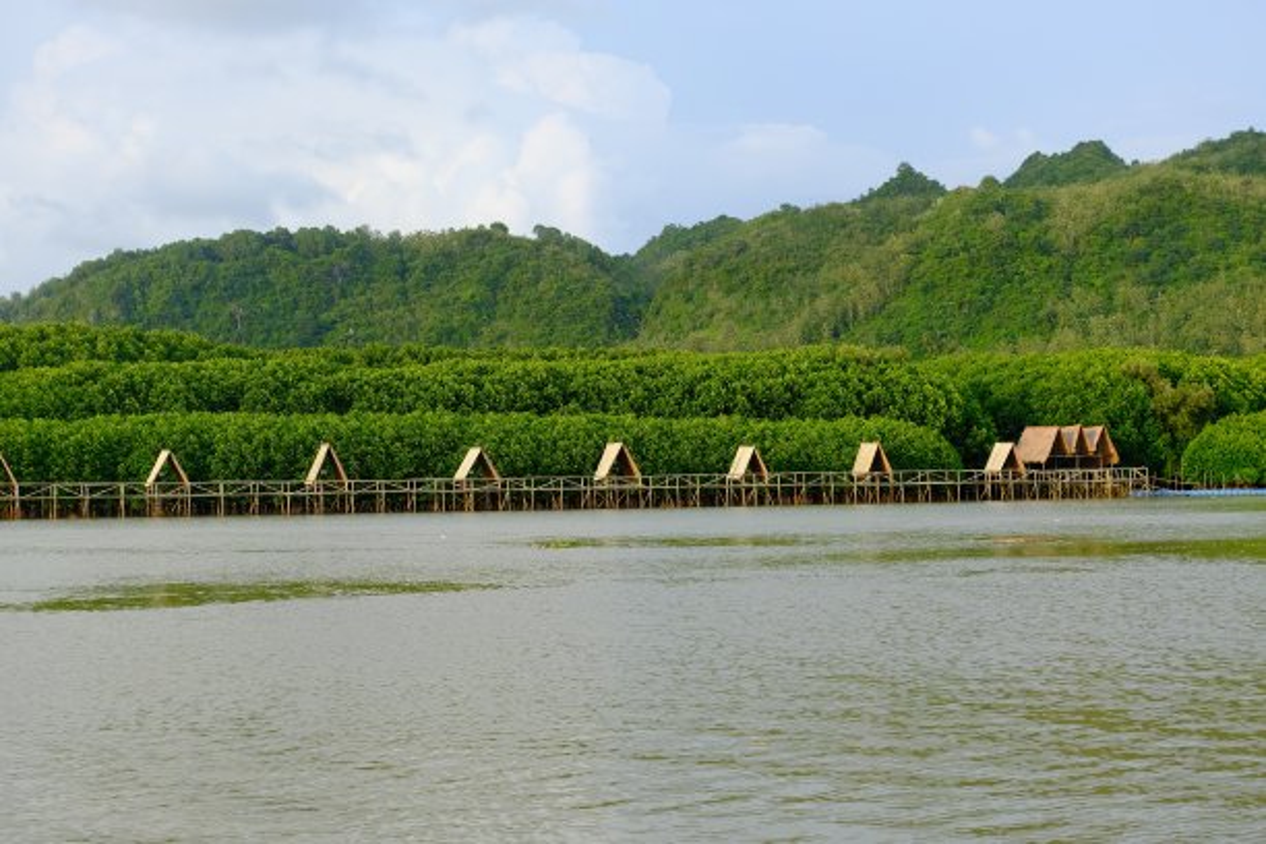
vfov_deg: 24.2
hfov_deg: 35.6
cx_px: 633
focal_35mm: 56
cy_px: 422
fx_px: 1969
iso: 320
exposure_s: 1/220
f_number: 5.6
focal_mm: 37.4
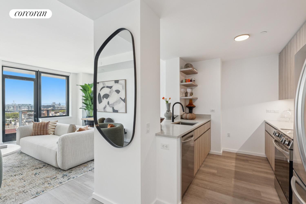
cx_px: 153
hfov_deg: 93.3
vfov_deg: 70.4
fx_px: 144
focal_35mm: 17
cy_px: 102
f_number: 8
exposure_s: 1/40
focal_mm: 17
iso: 160
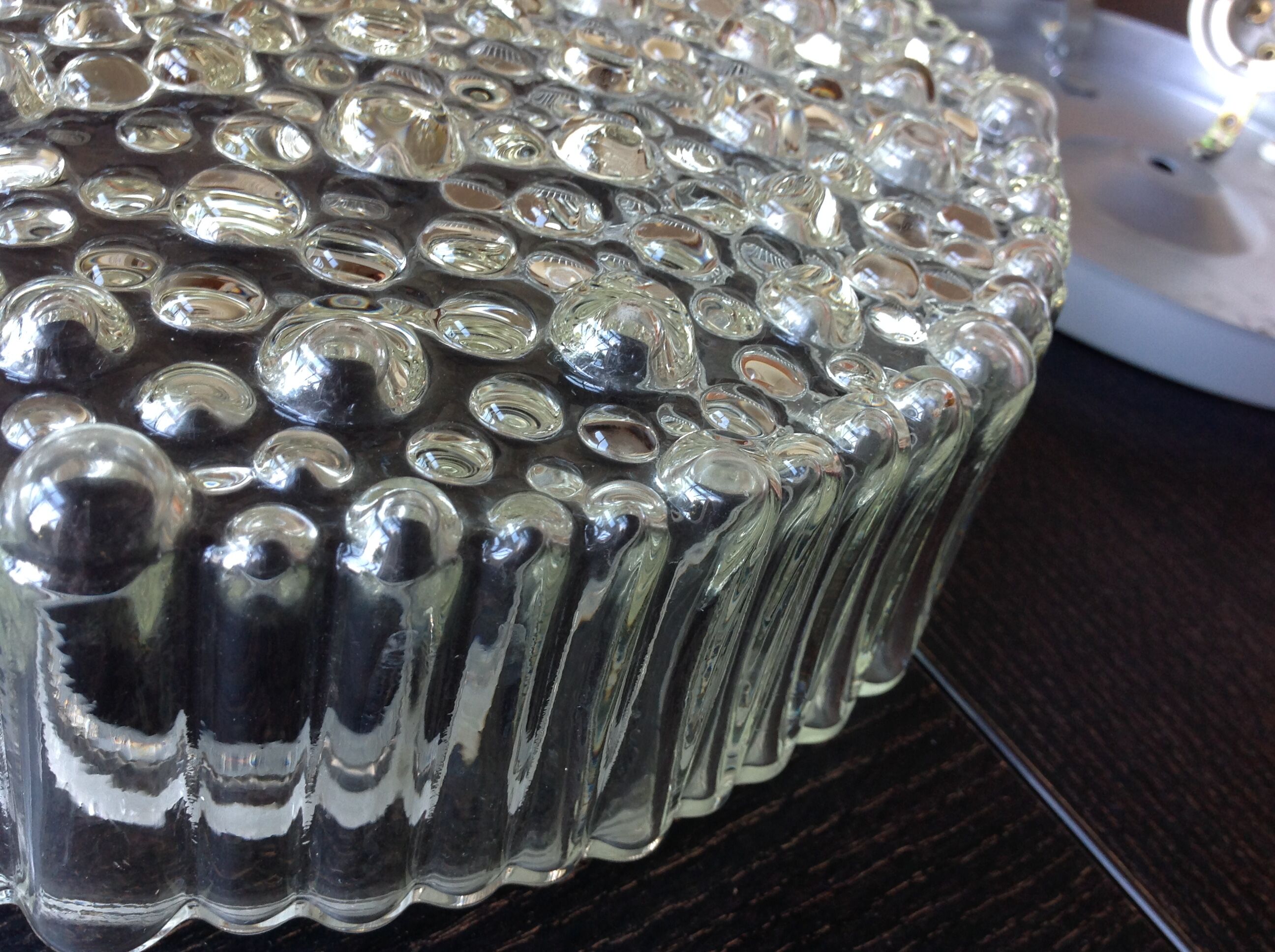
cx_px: 638
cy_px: 476
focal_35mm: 35
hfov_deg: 52.7
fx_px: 1287
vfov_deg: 40.6
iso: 64
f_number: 2.4
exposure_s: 1/15
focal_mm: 4.28
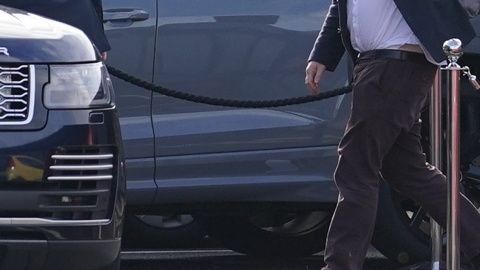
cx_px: 375
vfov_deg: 2.1
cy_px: 18
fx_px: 7383
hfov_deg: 3.7
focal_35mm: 580
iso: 400
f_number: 4
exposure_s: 1/1600
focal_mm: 200
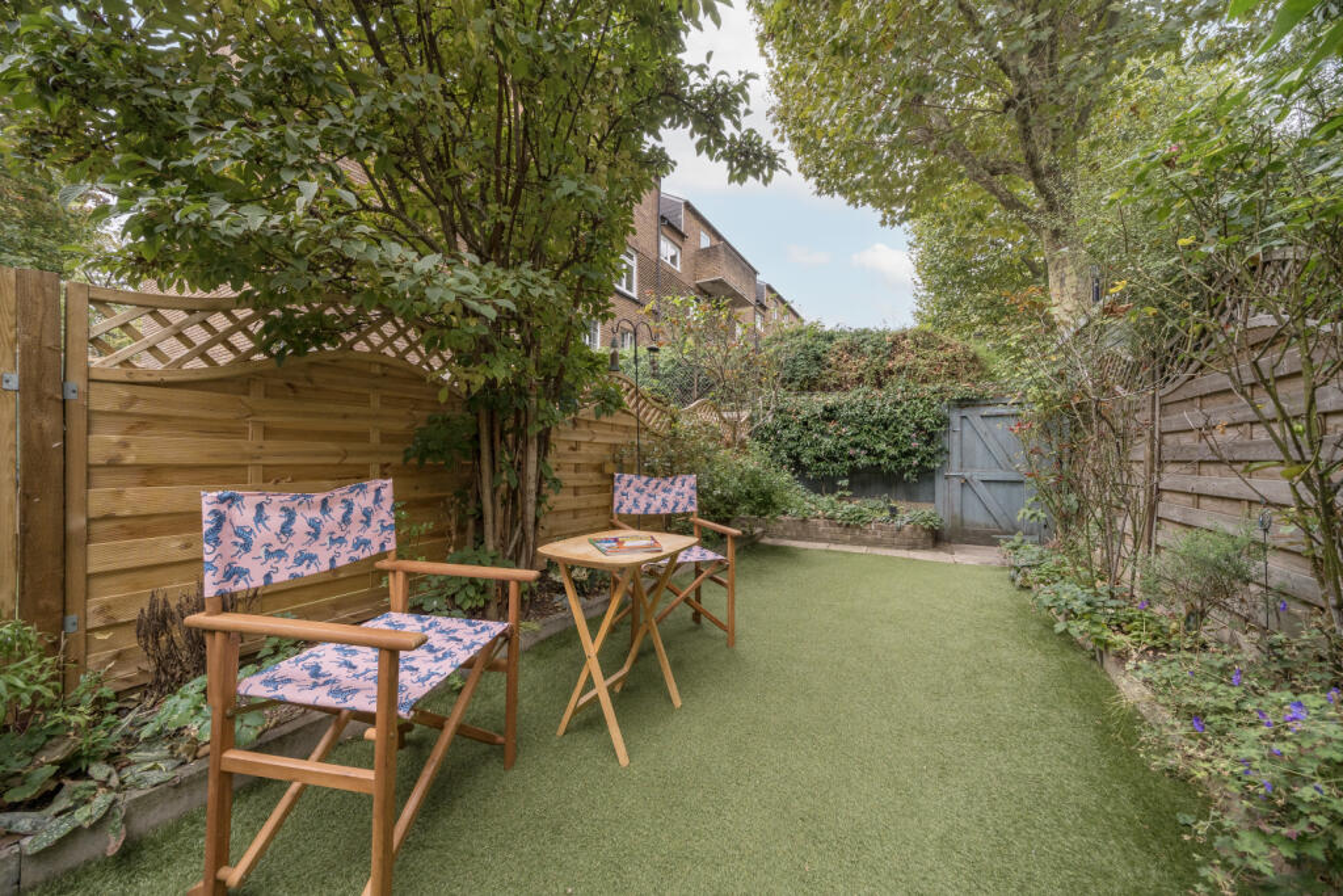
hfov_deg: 112.6
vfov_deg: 90.0
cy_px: 448
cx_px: 672
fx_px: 448
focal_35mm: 12
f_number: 9
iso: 800
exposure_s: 1/160
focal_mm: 12
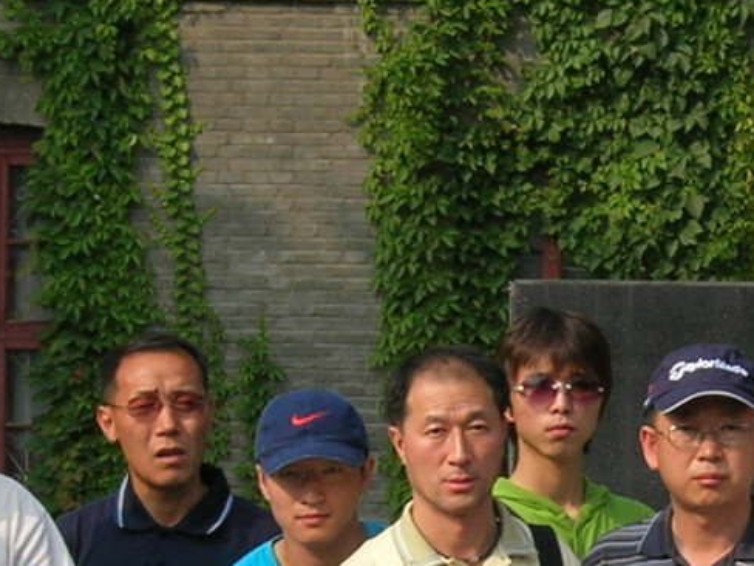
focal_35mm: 214
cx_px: 722
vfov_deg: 6.9
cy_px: 578
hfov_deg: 9.2
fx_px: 4661
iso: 64
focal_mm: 10.6
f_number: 5.4
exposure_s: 1/318
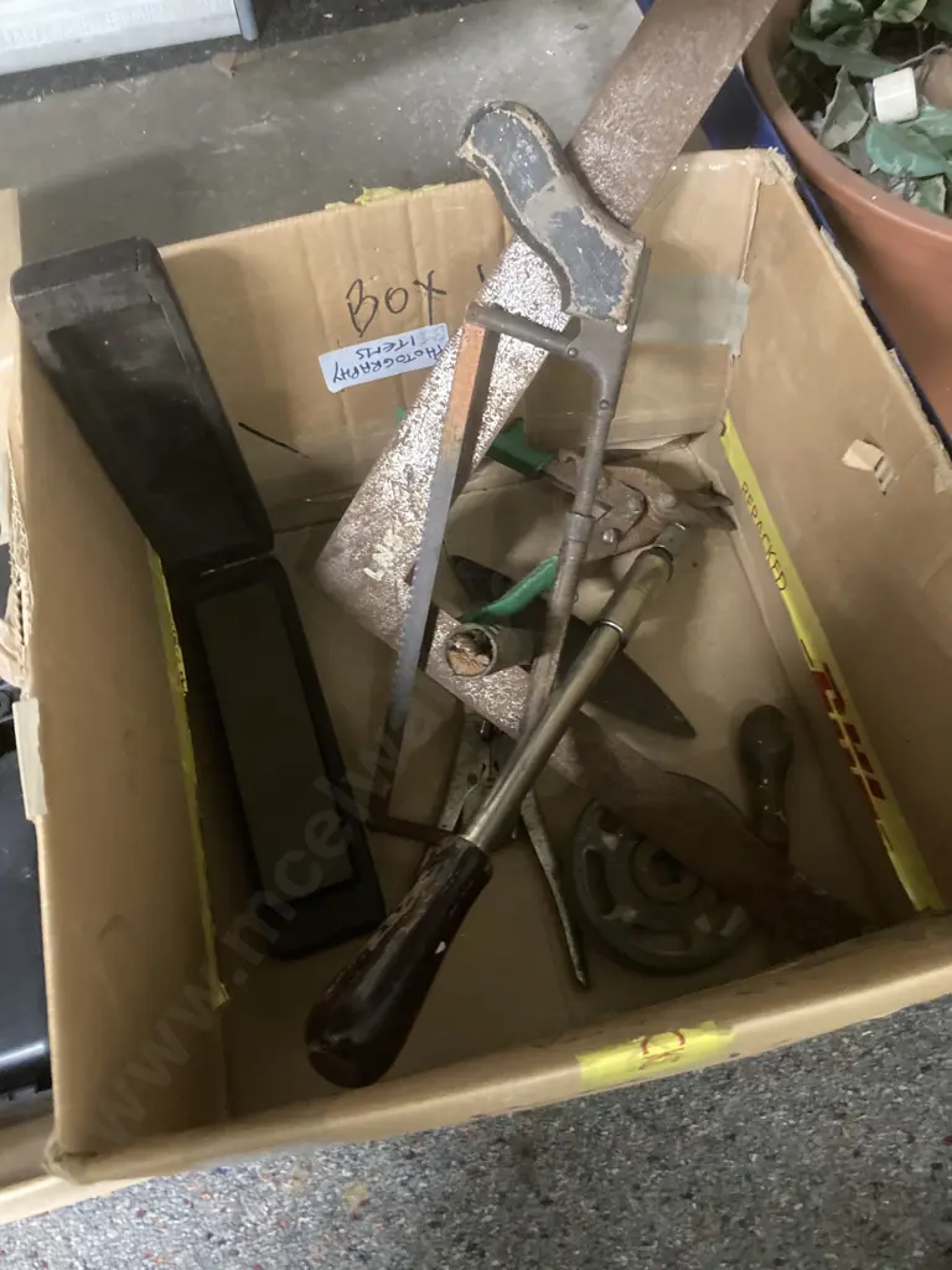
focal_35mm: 28
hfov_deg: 49.7
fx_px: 1027
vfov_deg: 63.4
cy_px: 635
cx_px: 476
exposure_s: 1/25
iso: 640
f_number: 1.8
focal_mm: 3.99
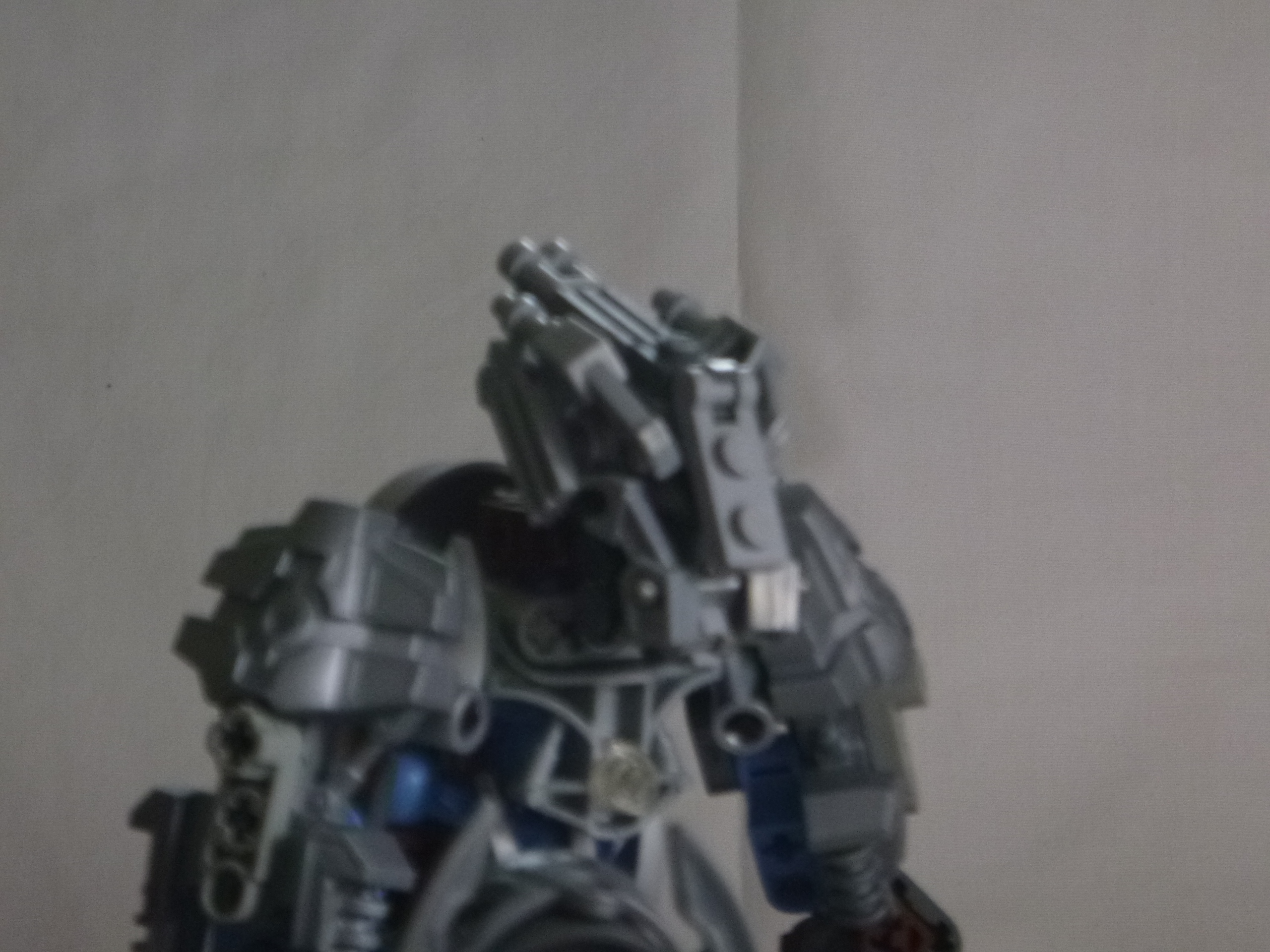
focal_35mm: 109
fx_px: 3999
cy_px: 476
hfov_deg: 18.0
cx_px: 635
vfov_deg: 13.6
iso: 400
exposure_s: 1/8
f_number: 5.7
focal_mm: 18
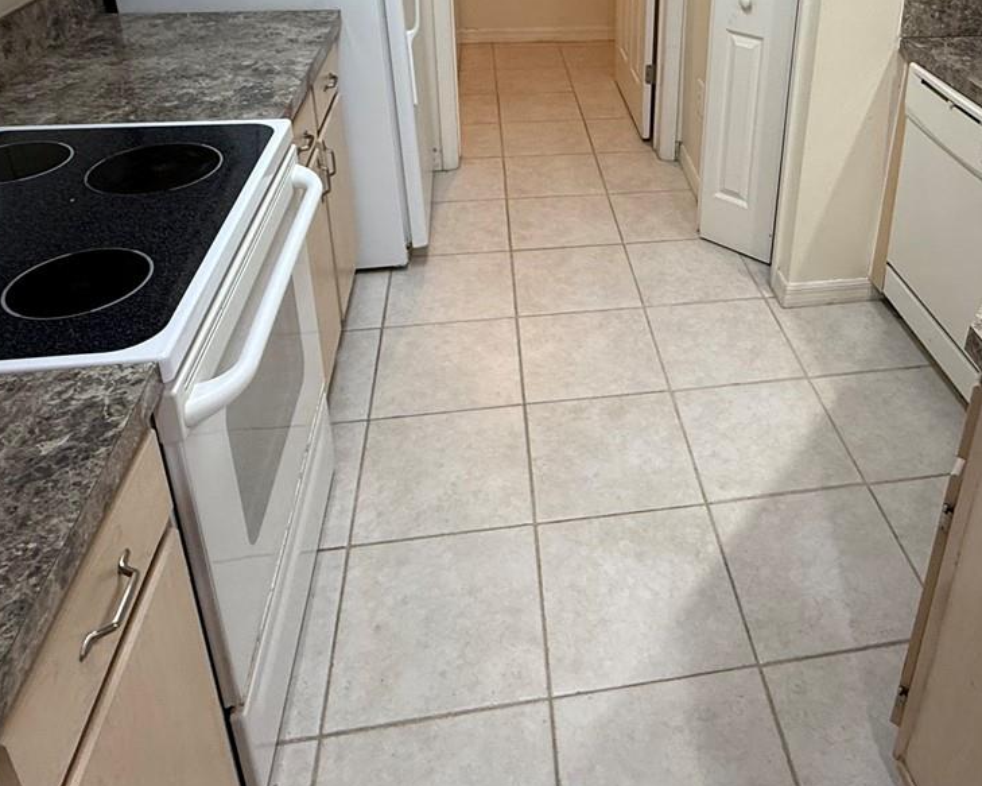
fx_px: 872
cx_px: 651
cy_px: 135
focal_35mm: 30
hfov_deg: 57.5
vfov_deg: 45.5
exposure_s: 1/60
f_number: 2.2
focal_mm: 2.22
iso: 200
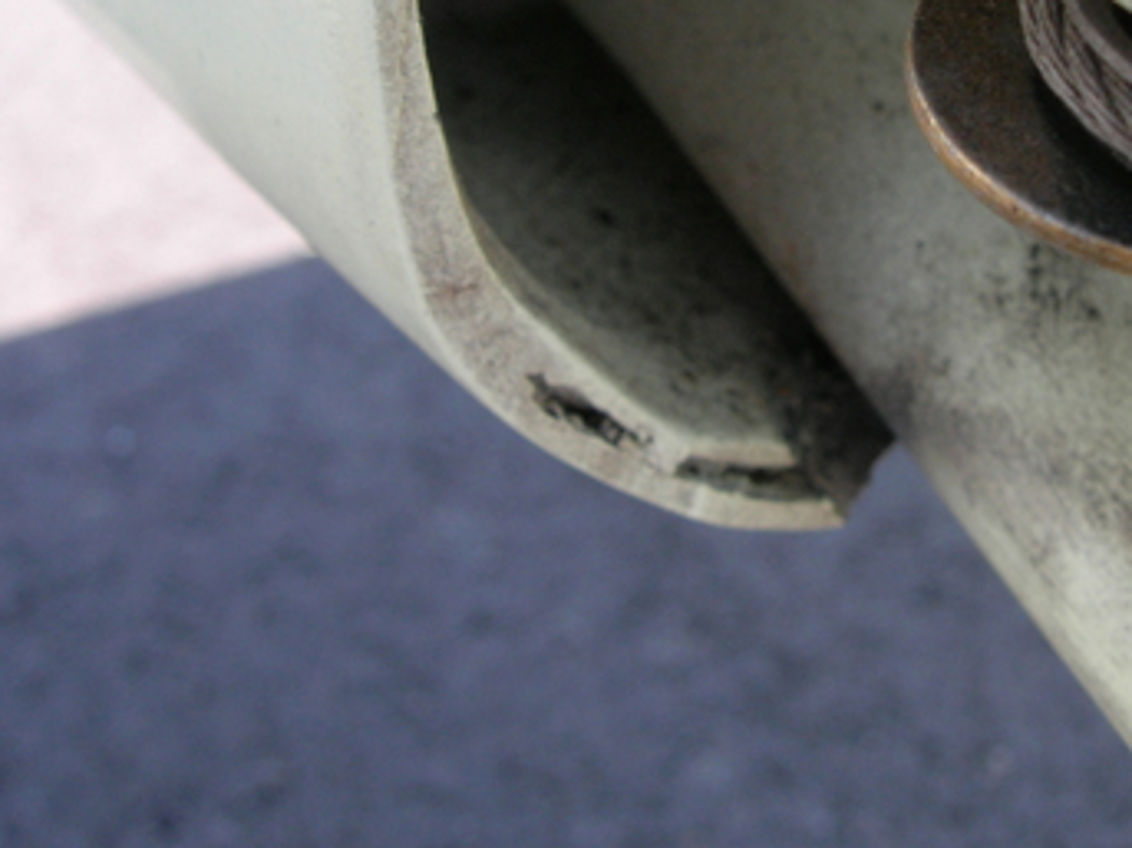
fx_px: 2321
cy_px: 122
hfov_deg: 26.9
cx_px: 884
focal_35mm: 71
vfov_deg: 20.4
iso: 64
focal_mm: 7.8
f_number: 4.8
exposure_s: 1/80
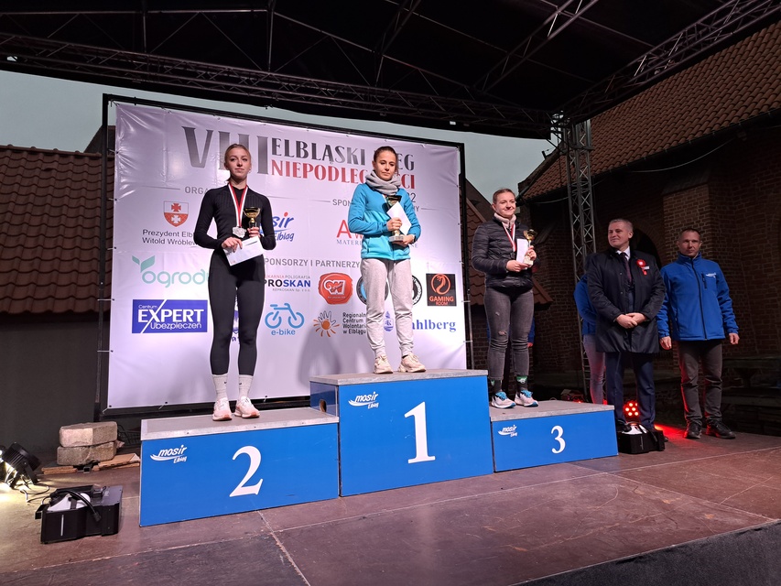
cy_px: 293
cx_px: 390
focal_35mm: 24
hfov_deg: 71.6
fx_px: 542
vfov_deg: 56.8
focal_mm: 5.23
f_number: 1.8
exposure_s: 1/60
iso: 80
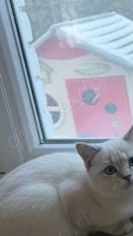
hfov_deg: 18.5
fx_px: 345
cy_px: 114
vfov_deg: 37.9
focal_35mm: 55
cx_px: 217
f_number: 1.78
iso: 80
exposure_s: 1/131
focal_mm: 6.76
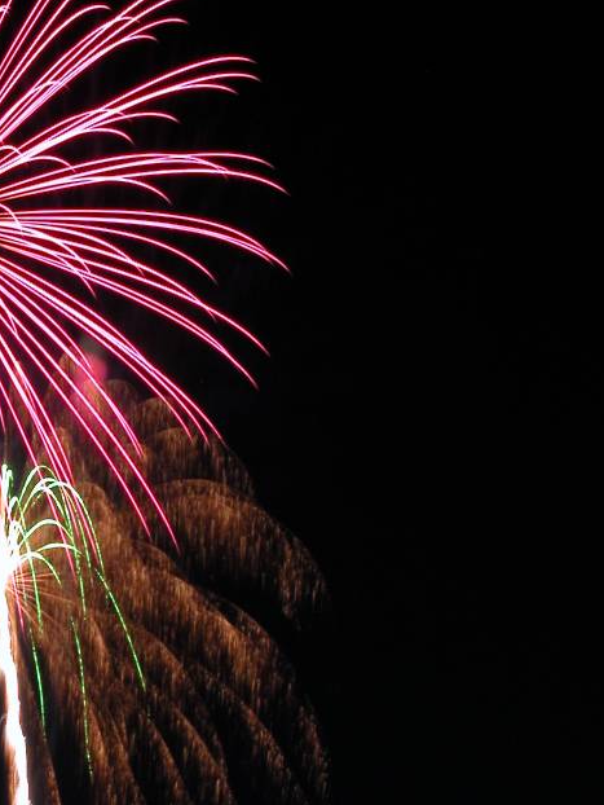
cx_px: 43
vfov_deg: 27.0
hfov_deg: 20.0
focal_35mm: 72
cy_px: 476
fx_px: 1674
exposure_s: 6.3
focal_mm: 8.9
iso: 100
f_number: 8
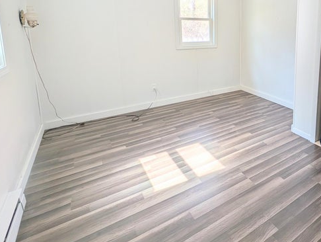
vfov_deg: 60.5
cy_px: 63
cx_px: 240
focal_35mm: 21
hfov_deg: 73.5
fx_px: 195
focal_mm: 2.23
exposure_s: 1/88.7
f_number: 1.95
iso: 45
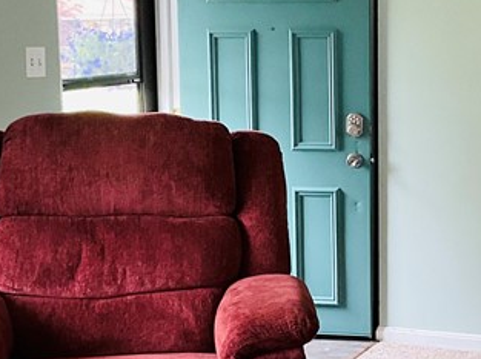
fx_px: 1319
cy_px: 190
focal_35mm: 95
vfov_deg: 15.5
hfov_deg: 20.4
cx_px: 410
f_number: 1.8
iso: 100
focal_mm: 3
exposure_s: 1/60
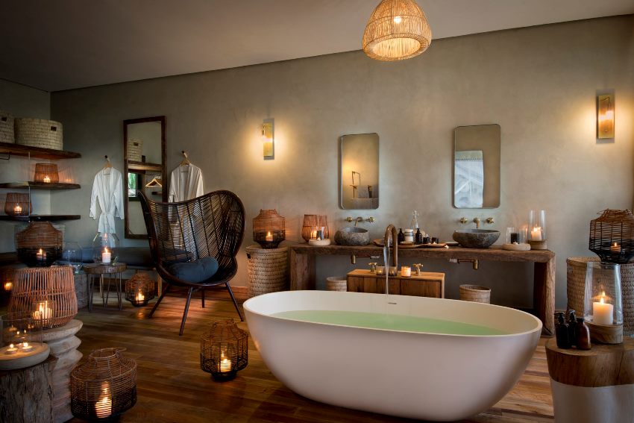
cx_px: 317
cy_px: 212
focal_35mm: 23
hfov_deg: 76.1
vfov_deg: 55.1
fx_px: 405
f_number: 9.5
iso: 200
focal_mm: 23
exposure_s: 1
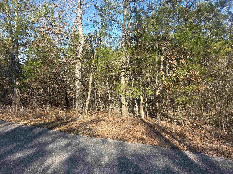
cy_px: 87
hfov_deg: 73.9
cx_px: 116
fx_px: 155
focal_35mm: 23
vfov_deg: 58.9
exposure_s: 1/359
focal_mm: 6.3
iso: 25
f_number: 1.7
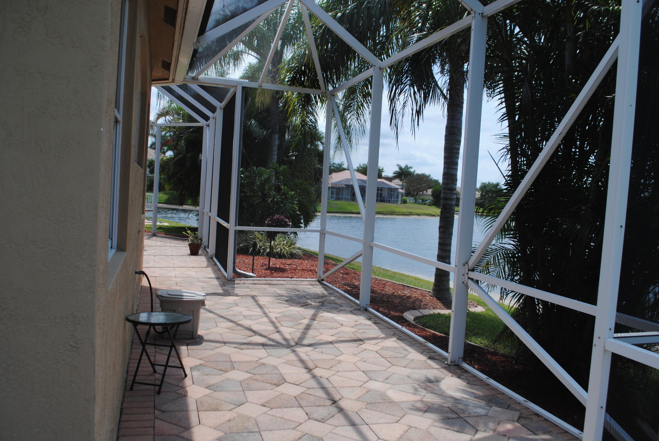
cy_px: 220
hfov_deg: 61.9
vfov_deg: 43.7
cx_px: 330
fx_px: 550
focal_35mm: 30
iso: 100
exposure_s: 1/200
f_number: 7.1
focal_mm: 20
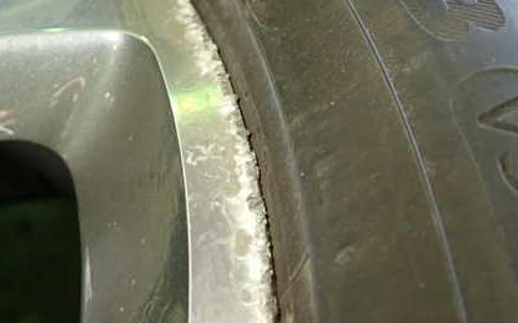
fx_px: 649
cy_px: 173
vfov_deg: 28.0
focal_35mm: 46
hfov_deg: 43.4
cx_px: 232
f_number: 2.3
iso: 200
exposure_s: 1/30
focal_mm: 5.4
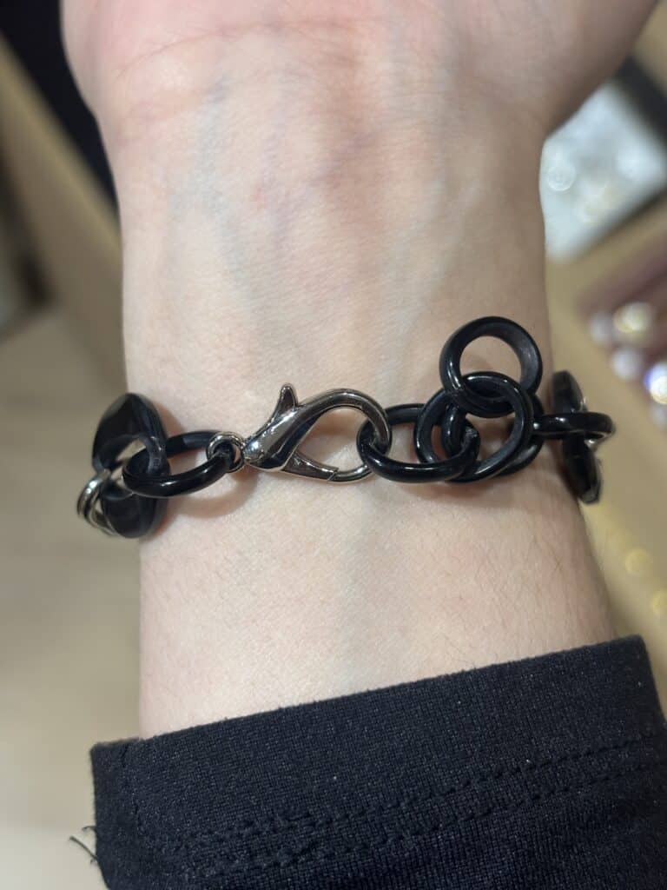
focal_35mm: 52
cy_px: 445
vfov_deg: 36.8
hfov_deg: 28.0
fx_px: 1336
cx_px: 334
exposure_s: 1/100
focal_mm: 5.96
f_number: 1.6
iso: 40
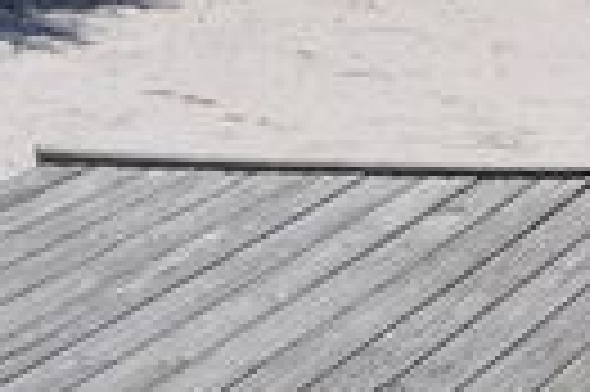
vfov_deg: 7.8
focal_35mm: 164
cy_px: -520
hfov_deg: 11.2
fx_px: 2684
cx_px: 1221
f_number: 11
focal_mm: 22
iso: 200
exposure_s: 1/500
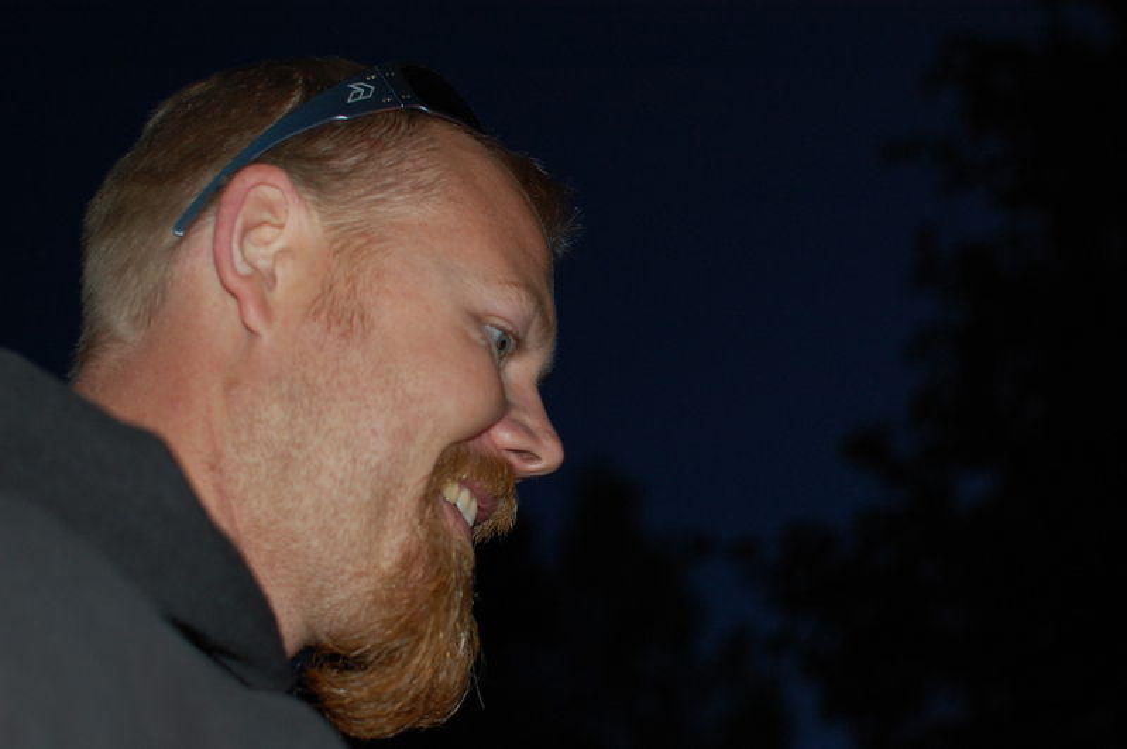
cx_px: 564
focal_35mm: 52
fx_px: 1642
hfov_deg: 37.9
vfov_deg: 25.7
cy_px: 374
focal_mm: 35
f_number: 2.8
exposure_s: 1/60
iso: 400
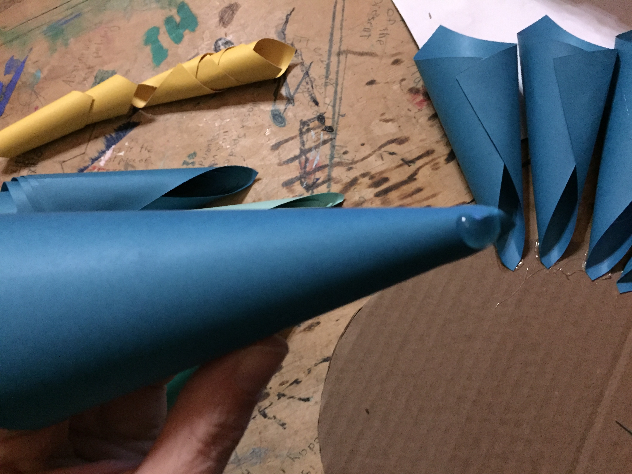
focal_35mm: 29
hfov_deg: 61.7
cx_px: 316
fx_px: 529
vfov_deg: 48.2
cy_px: 237
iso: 800
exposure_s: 1/15
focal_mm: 4.15
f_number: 2.2
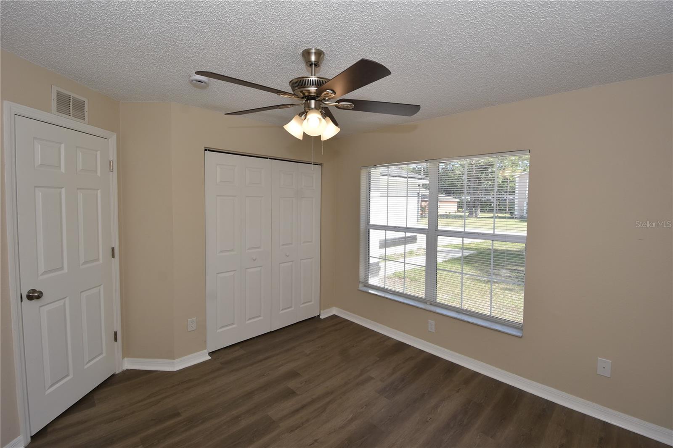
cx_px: 336
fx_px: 280
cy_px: 224
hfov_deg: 100.4
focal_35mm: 15
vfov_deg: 77.3
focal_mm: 10
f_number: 5.6
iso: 180
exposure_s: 1/125
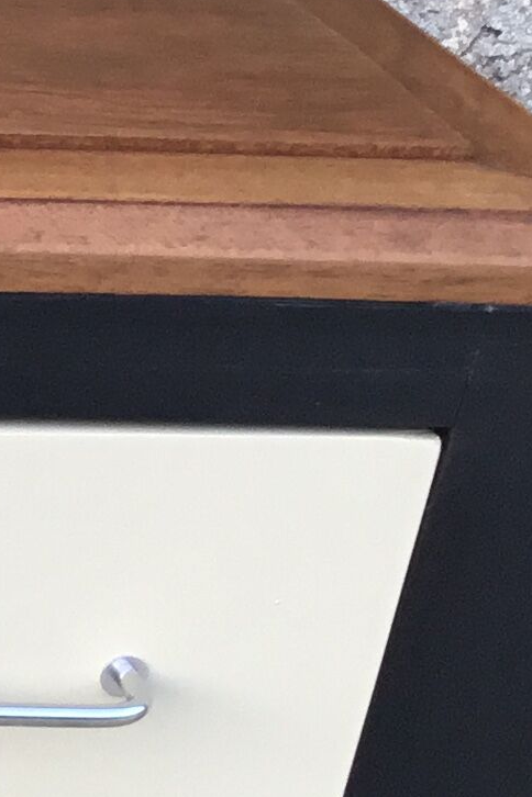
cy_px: 819
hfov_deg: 8.2
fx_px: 3214
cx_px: -1013
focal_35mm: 145
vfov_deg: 13.9
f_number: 2.4
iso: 40
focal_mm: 3.3
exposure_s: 1/100
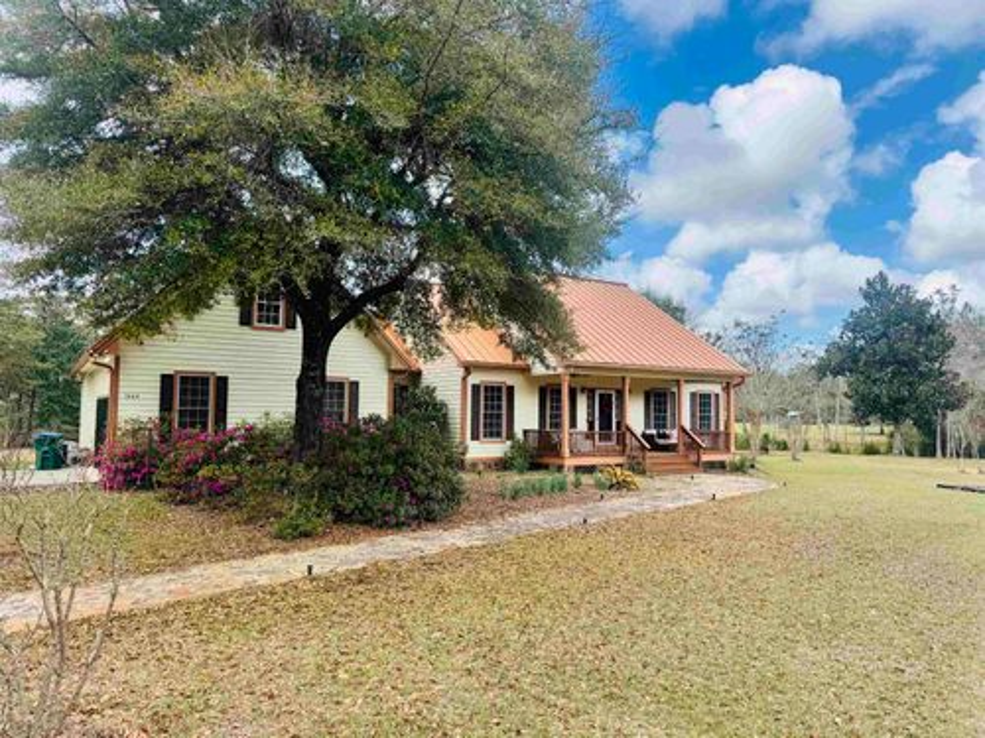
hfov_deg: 71.6
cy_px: 369
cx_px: 492
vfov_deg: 56.8
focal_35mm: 24
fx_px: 683
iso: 80
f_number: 1.78
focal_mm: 6.76
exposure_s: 1/1980
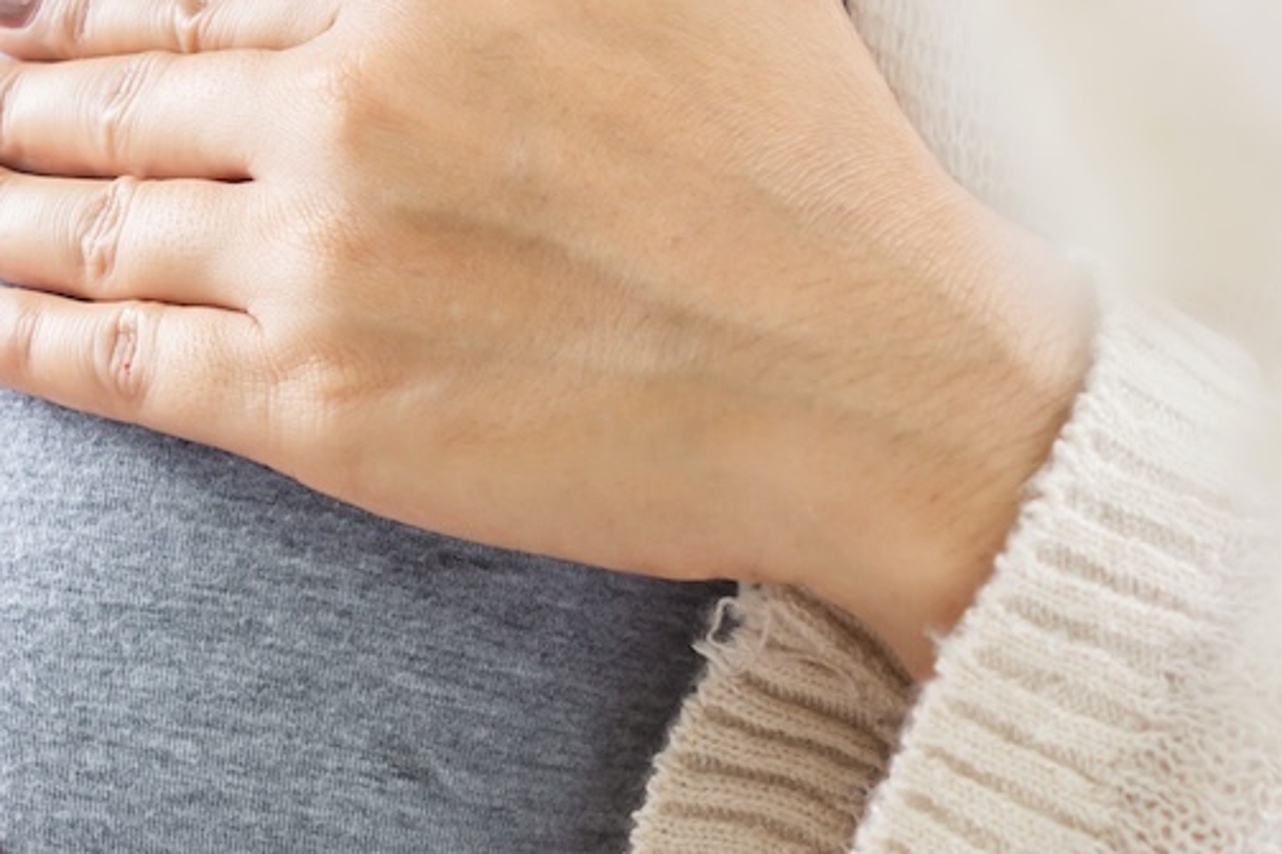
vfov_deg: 10.9
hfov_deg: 16.1
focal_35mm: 125
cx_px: 74
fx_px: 4457
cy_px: 461
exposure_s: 1/25
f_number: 4
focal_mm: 35
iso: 100
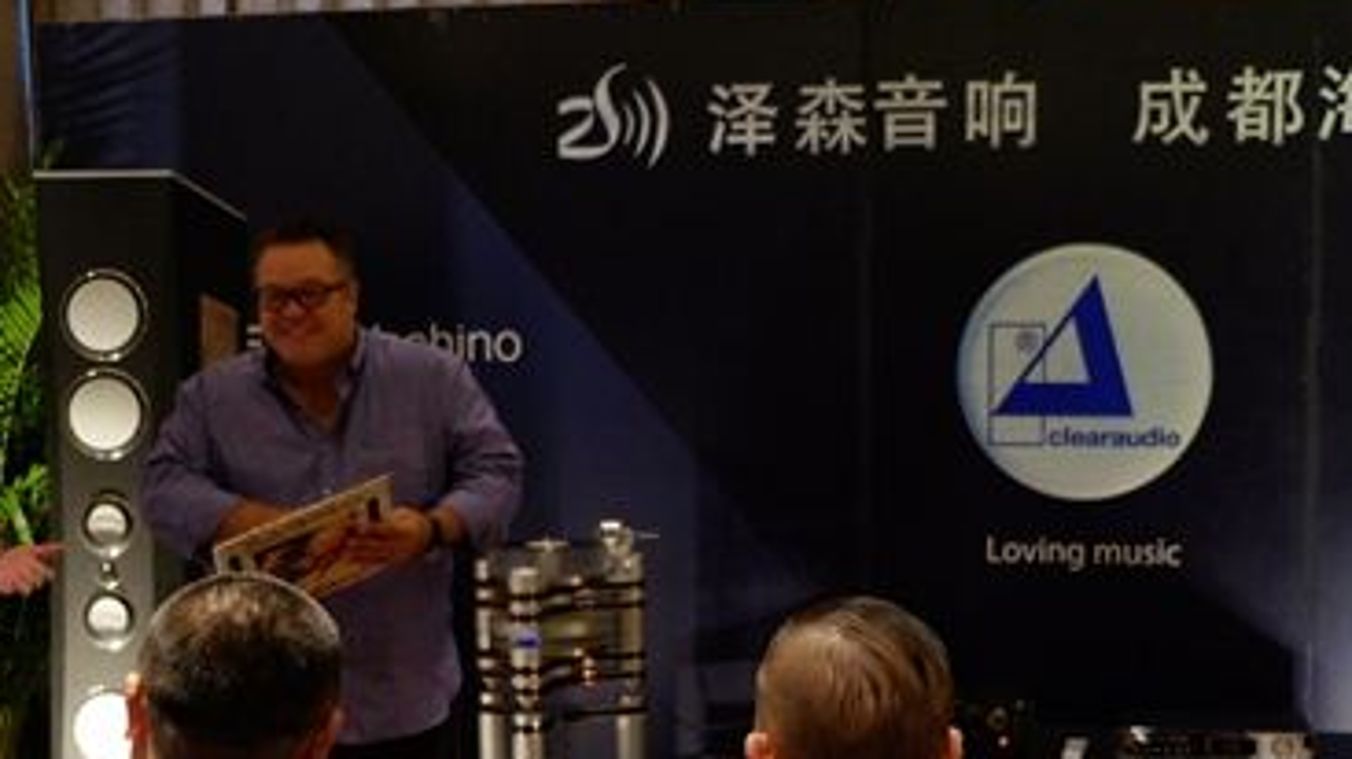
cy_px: 588
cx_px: 799
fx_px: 2007
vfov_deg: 21.2
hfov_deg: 37.1
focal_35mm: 56
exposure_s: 1/125
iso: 2500
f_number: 2.8
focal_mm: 18.8
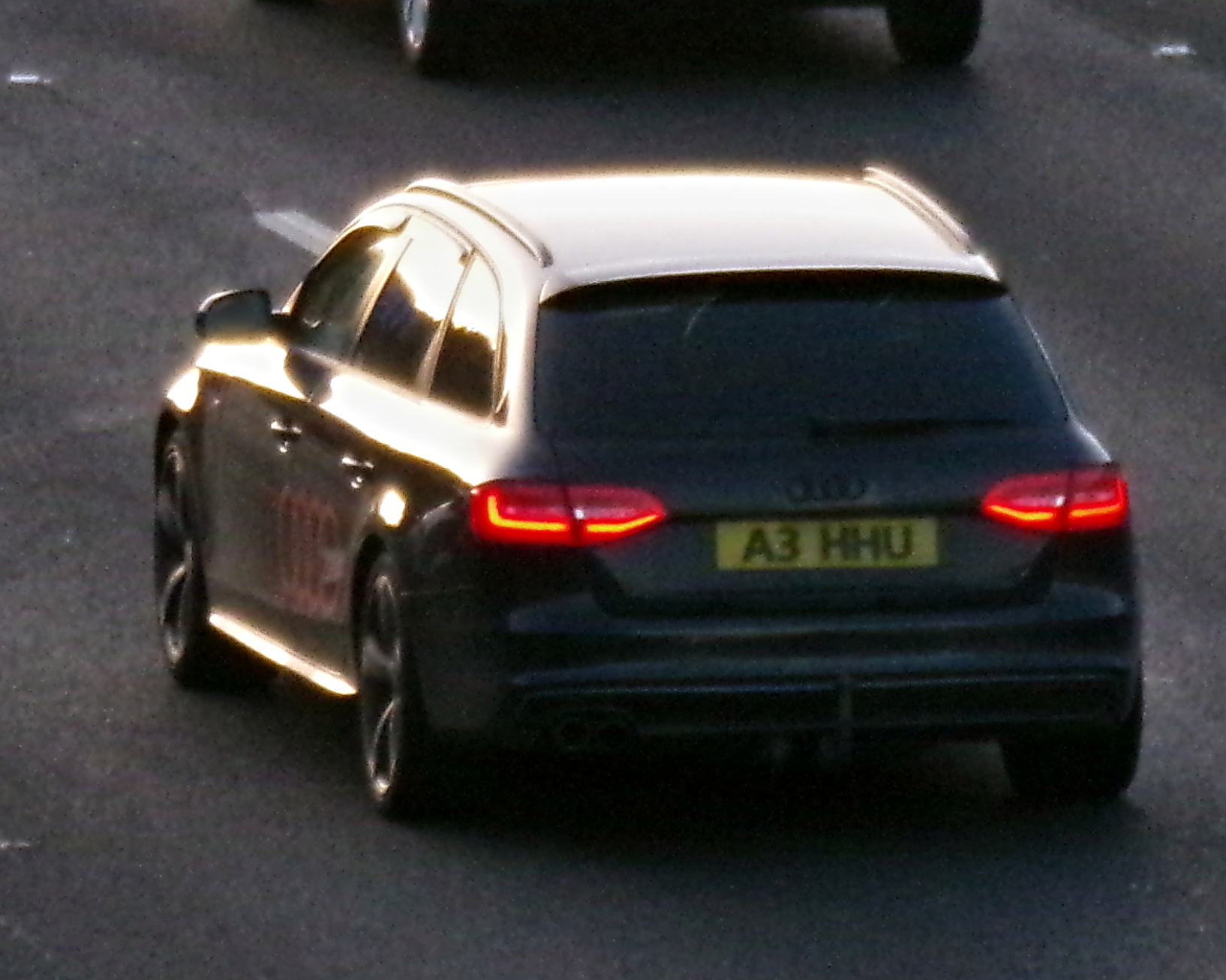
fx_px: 8780
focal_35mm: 242
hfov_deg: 8.0
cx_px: 602
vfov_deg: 6.4
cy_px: 490
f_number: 5
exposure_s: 1/400
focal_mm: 41.5
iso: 800
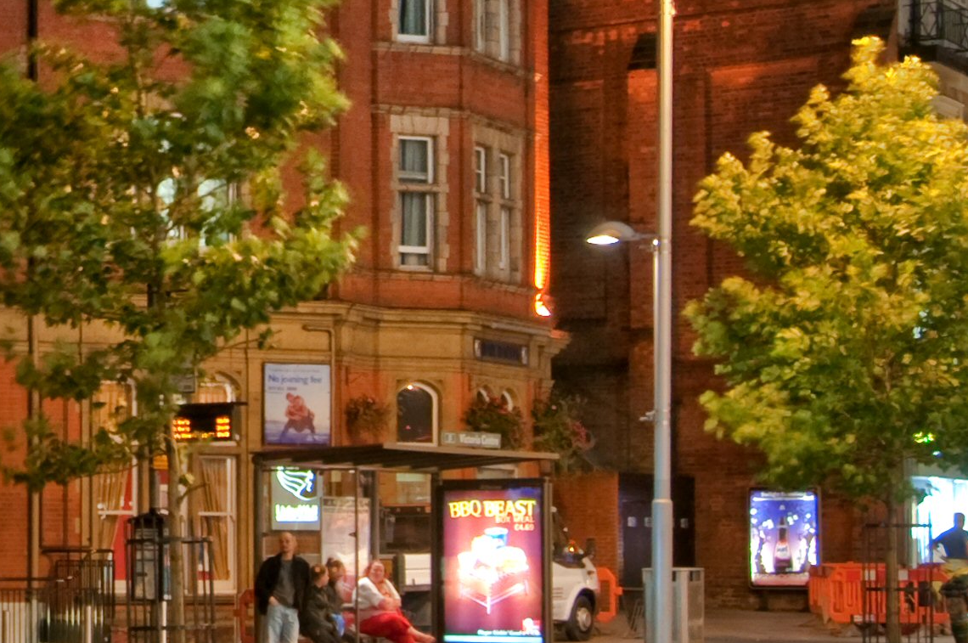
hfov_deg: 19.7
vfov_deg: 13.4
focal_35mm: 96
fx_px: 2575
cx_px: -256
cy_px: -341
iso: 400
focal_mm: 17
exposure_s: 1.3
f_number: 8
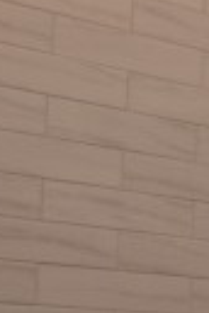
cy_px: 328
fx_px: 775
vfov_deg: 21.9
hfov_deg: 14.2
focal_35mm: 89
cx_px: 328
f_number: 5
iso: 400
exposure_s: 1/100
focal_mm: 10
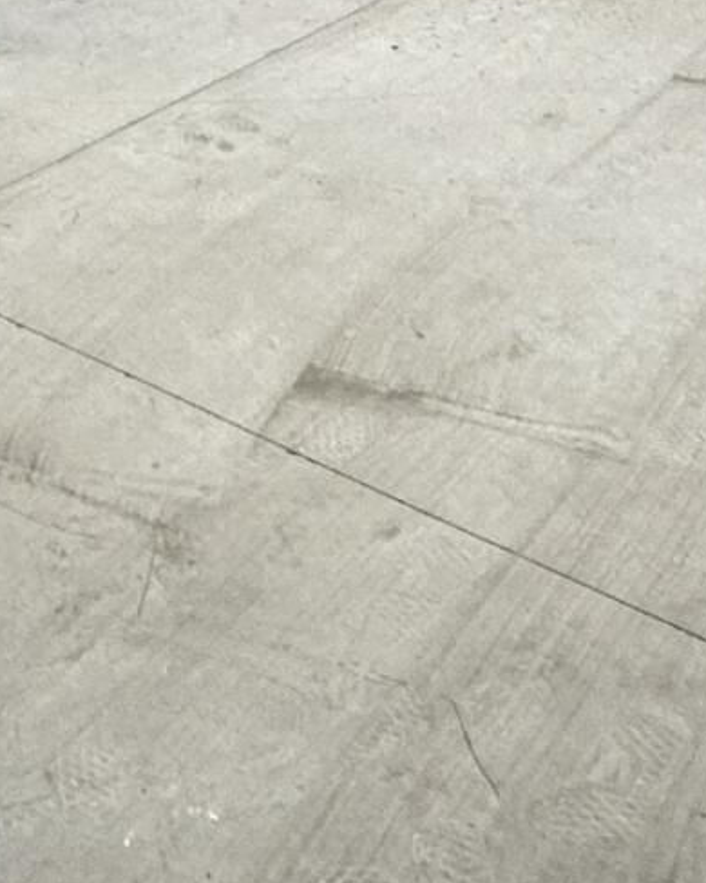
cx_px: -116
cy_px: -621
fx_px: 2195
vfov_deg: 18.6
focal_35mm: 84
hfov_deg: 17.5
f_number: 2.2
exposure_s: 1/120
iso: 125
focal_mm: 2.22
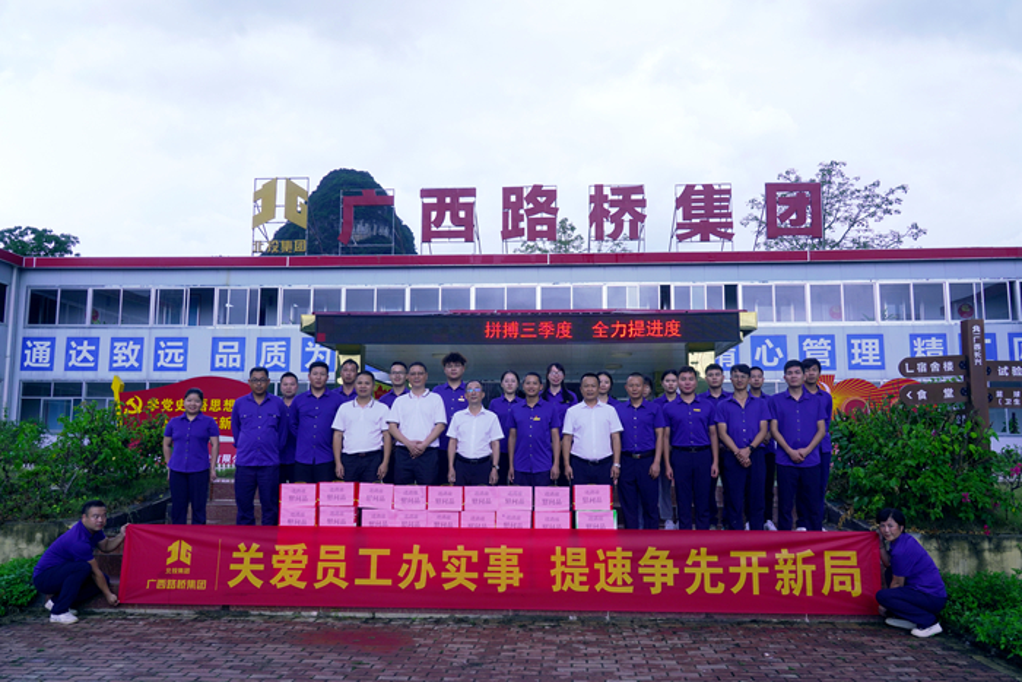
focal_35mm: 29
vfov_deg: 45.0
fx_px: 823
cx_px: 511
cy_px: 341
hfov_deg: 63.6
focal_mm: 29
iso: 250
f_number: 8
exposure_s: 1/25
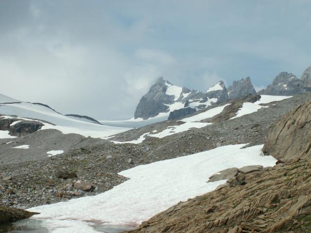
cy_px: 116
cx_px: 156
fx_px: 530
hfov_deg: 32.7
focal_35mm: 59
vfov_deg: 24.8
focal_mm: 9.82
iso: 50
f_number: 8
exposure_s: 1/320
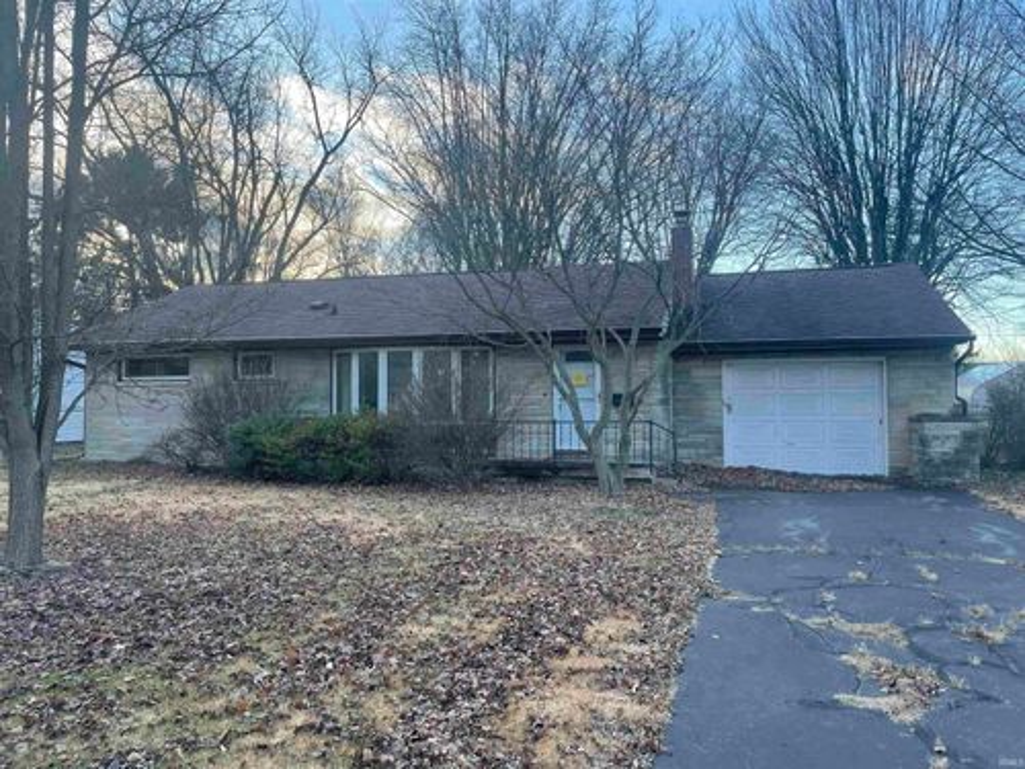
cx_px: 512
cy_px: 384
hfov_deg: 67.3
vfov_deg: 53.1
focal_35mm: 26
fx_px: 770
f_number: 1.6
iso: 32
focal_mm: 4.2
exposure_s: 1/334
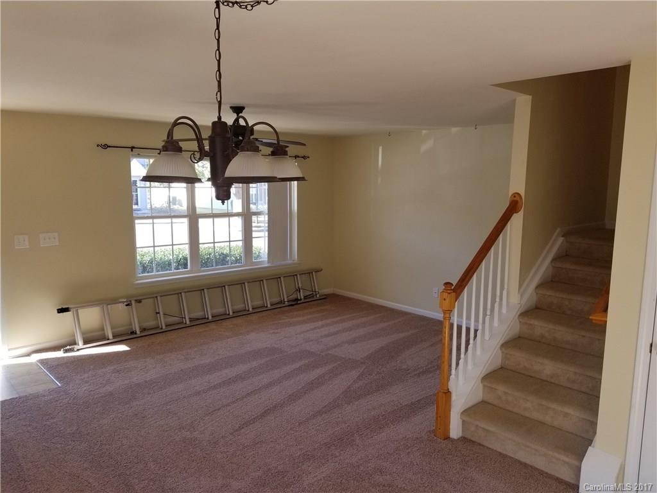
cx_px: 328
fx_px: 493
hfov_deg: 67.3
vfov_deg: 53.1
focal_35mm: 26
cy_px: 246
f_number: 1.7
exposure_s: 1/153
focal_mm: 4.25
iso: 50
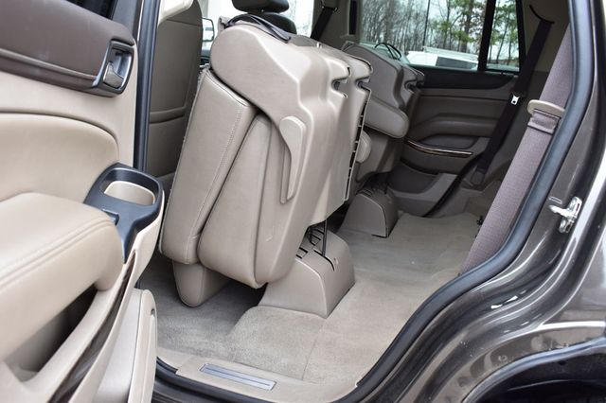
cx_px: 303
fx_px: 555
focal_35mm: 33
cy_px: 202
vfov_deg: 39.9
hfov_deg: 57.2
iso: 400
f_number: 7.1
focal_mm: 22
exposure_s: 1/40
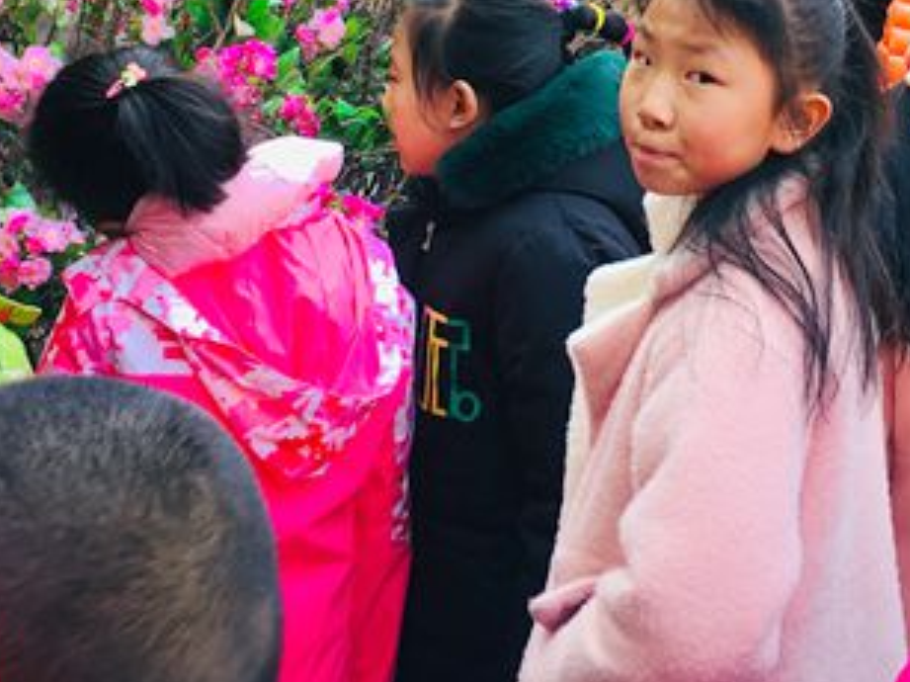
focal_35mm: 85
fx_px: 2234
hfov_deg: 22.9
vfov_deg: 17.0
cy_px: -1
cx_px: 646
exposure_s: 1/120
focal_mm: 4.15
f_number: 2.2
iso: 25
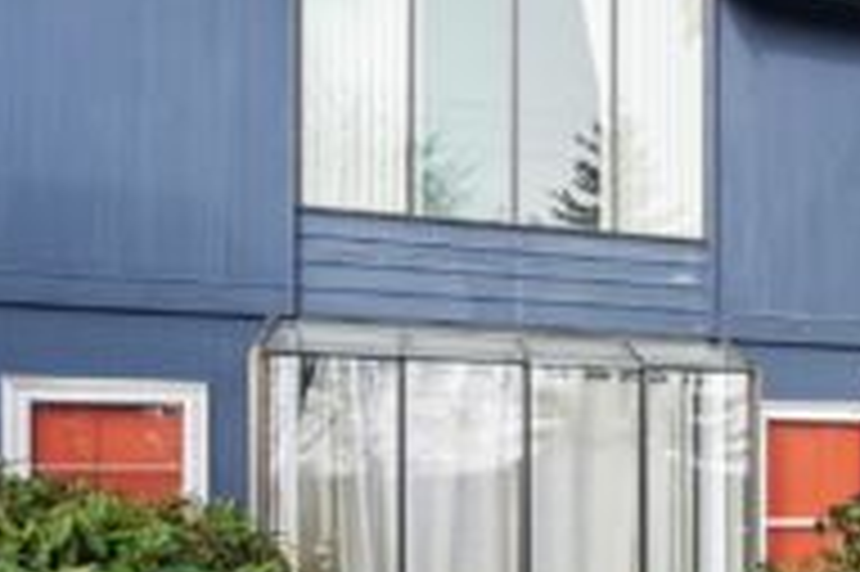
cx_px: 846
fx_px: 1075
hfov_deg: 38.9
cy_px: 444
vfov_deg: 29.2
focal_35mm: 45
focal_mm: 21.5
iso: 200
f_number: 8
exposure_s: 1/100
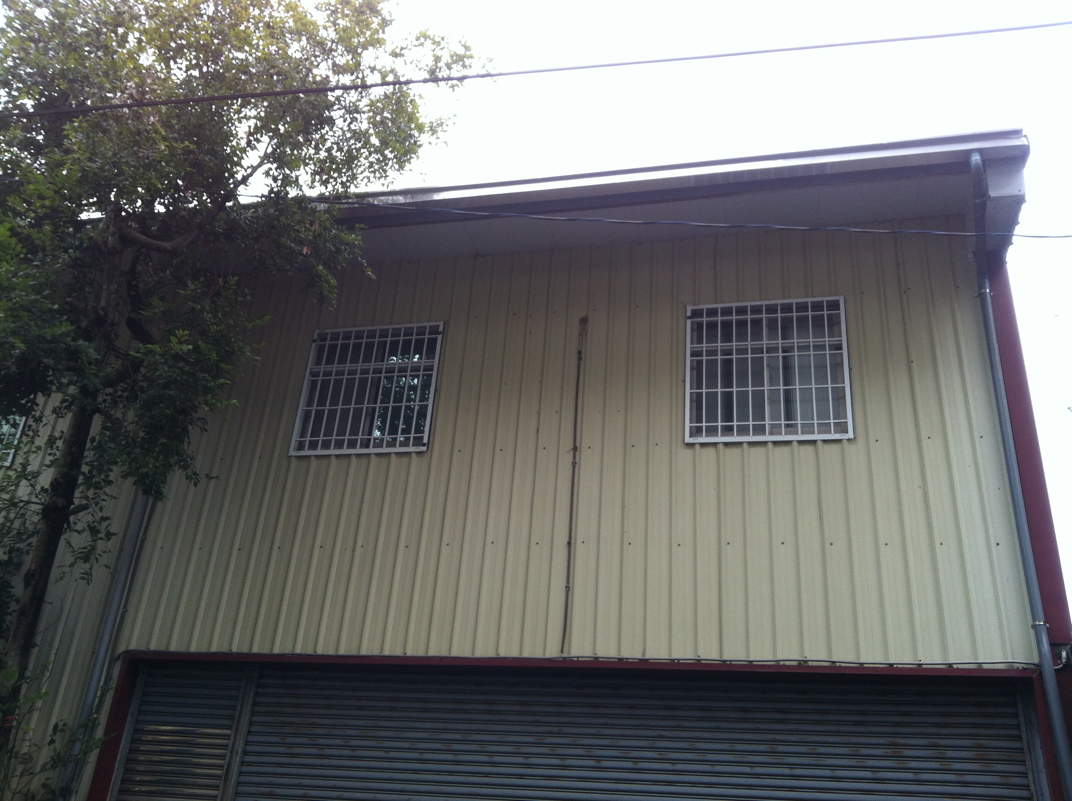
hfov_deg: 52.7
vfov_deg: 40.6
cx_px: 536
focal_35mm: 35
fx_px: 1082
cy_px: 400
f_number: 2.8
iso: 80
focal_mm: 3.85
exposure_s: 1/324
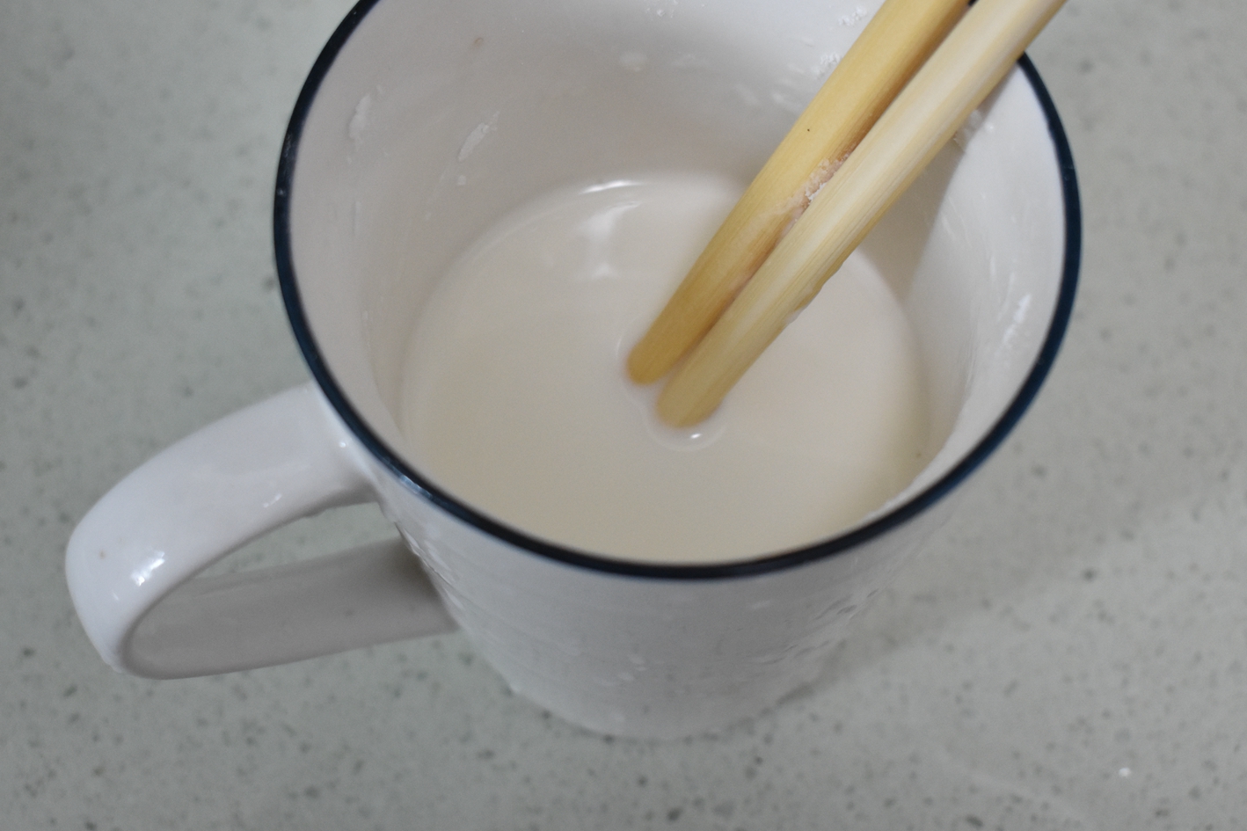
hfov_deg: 30.2
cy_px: 338
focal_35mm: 67
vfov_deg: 20.4
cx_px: 589
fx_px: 2308
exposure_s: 1/60
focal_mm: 35
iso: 1800
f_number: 5
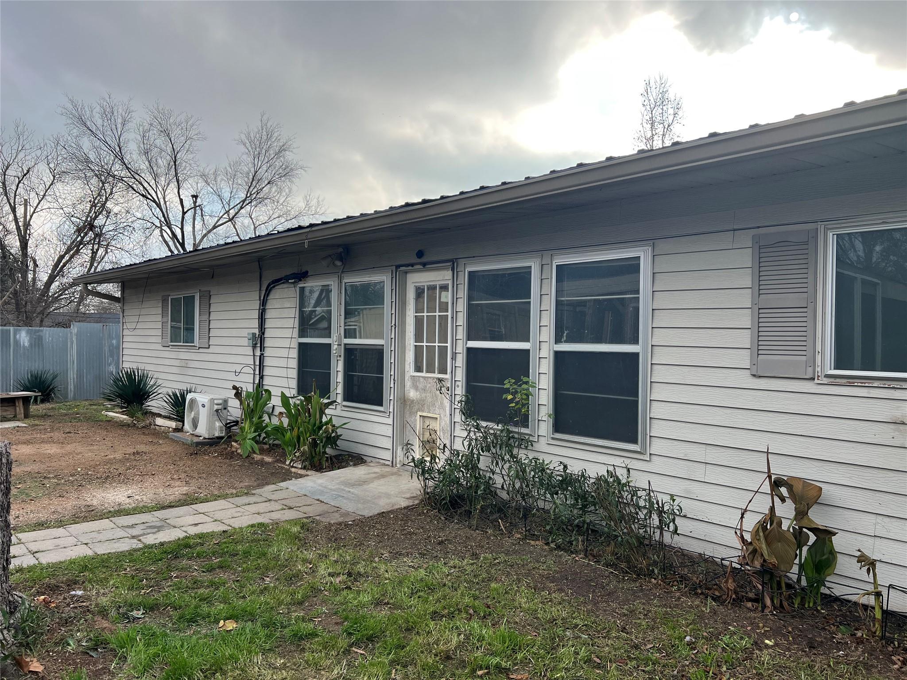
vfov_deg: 53.1
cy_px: 340
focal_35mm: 26
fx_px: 681
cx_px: 454
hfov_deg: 67.3
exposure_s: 1/2123
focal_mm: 5.7
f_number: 1.5
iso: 50
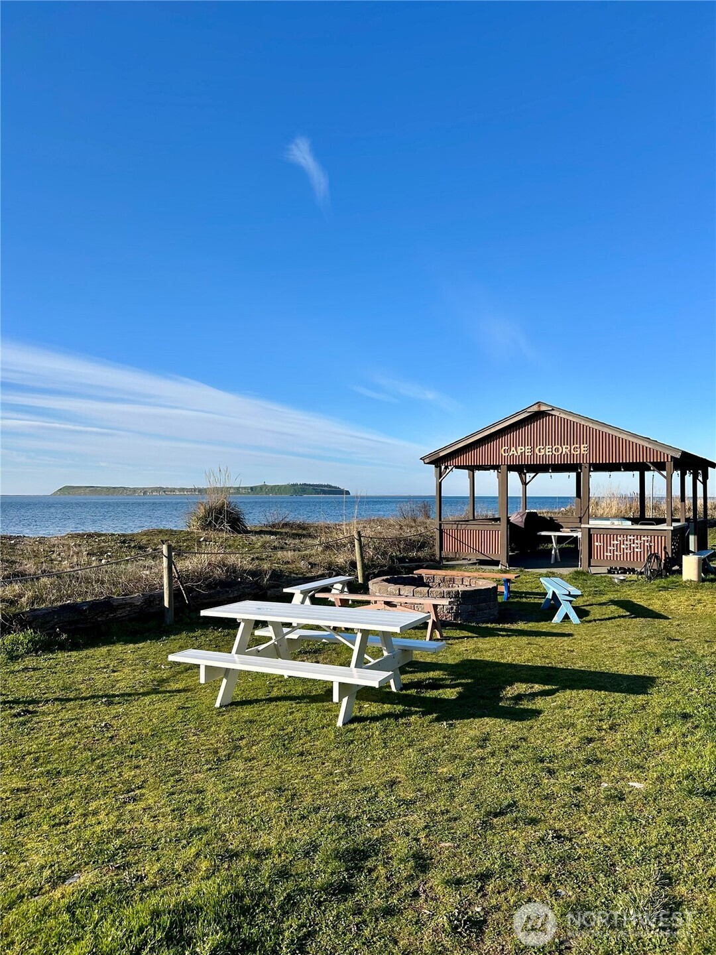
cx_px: 358
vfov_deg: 67.3
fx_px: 717
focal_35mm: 26
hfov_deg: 53.1
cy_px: 478
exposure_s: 1/3356
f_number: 1.5
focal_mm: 5.7
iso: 50
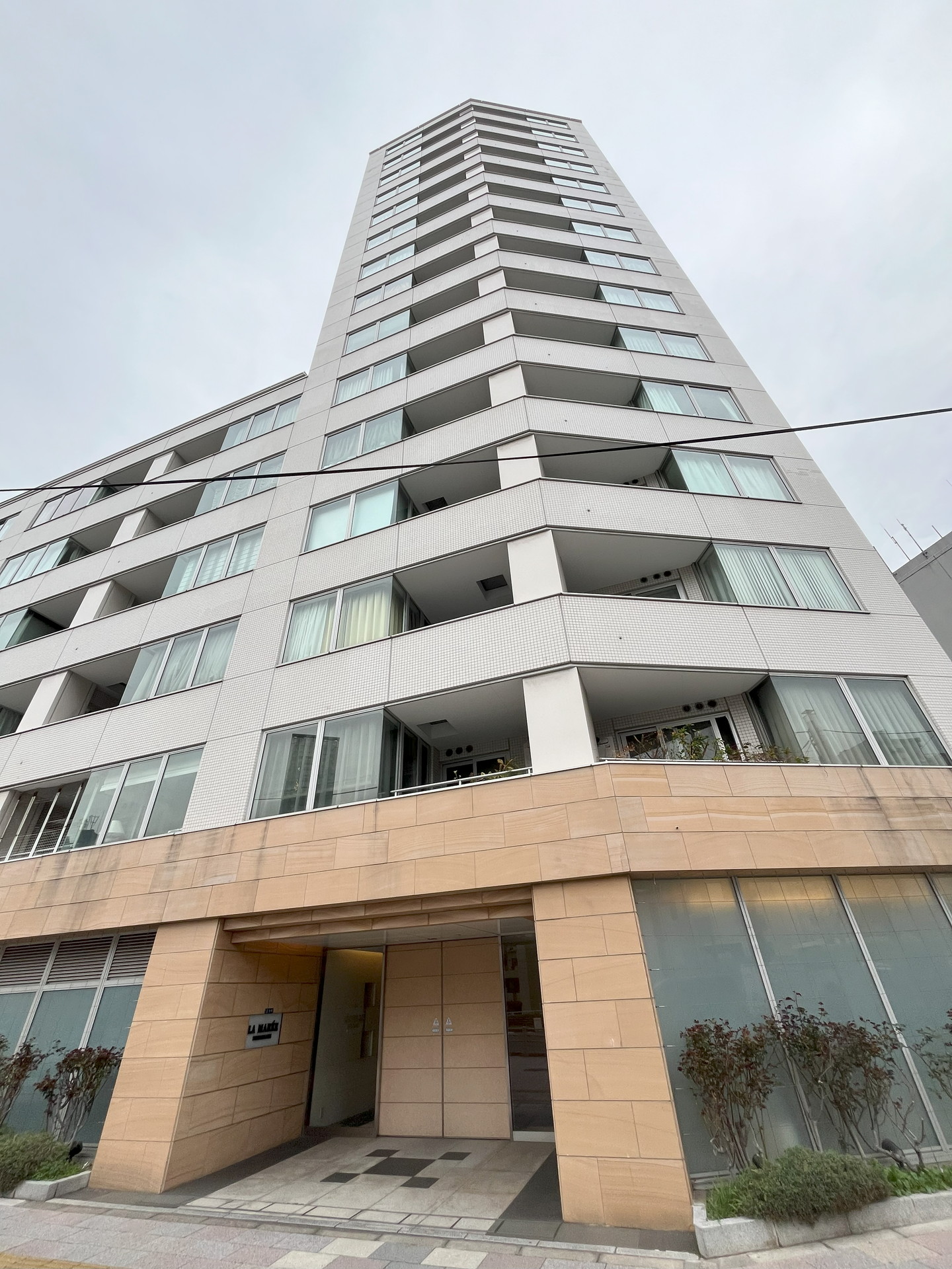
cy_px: 634
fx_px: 477
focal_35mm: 13
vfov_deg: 106.2
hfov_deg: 89.9
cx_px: 476
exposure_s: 1/306
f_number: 2.4
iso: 32
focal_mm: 1.54
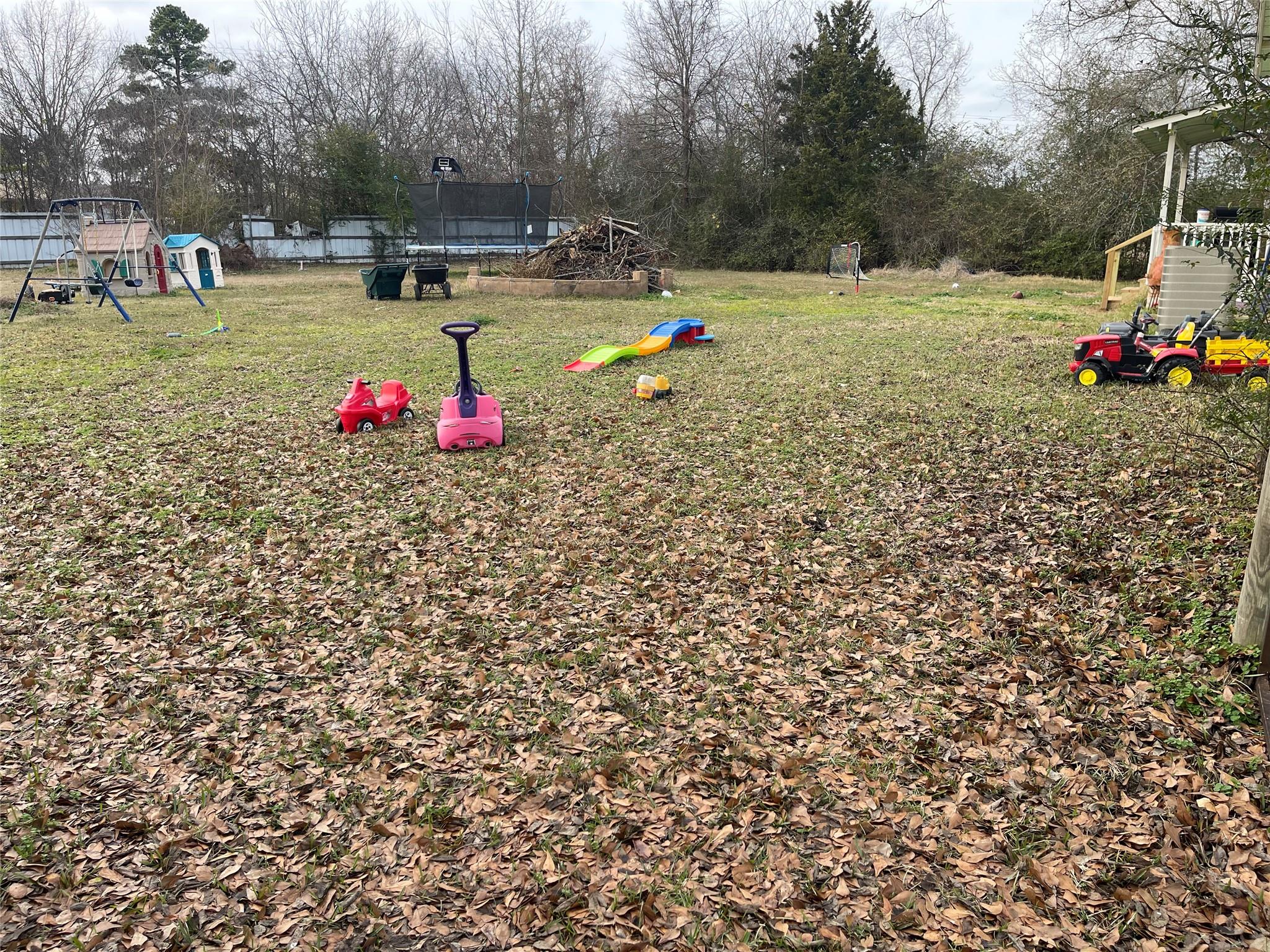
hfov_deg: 69.4
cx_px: 635
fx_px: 917
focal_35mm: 25
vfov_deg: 54.9
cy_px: 476
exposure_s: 1/424
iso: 32
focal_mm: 5.1
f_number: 1.6
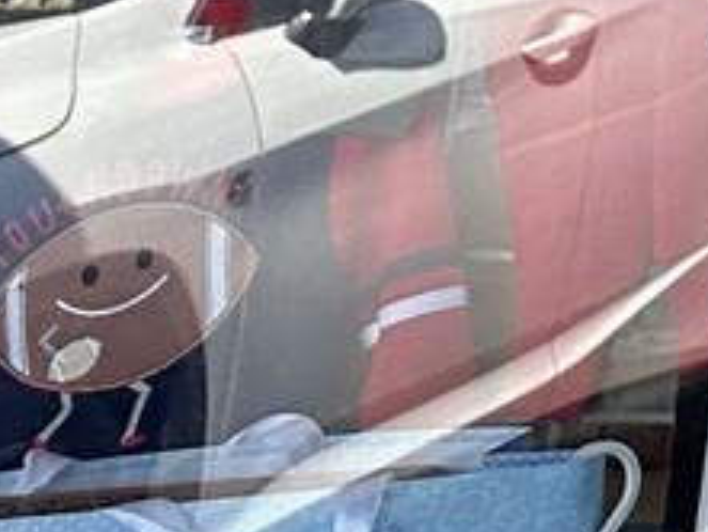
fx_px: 3561
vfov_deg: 7.2
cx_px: 2473
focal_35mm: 174
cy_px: -1298
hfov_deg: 8.4
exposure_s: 1/475
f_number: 1.78
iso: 80
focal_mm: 6.86
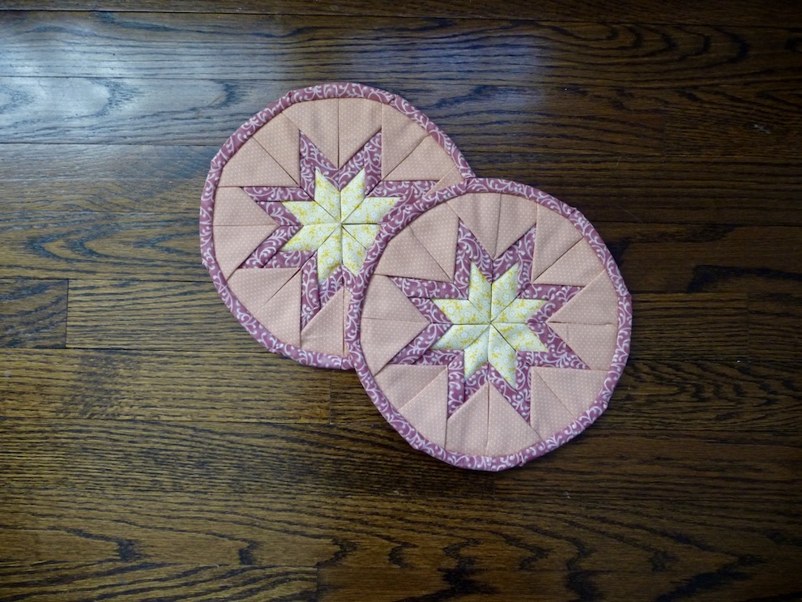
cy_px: 301
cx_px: 401
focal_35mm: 28
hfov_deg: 63.4
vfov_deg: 49.8
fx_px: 649
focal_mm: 4.7
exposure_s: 1/30
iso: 250
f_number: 3.3
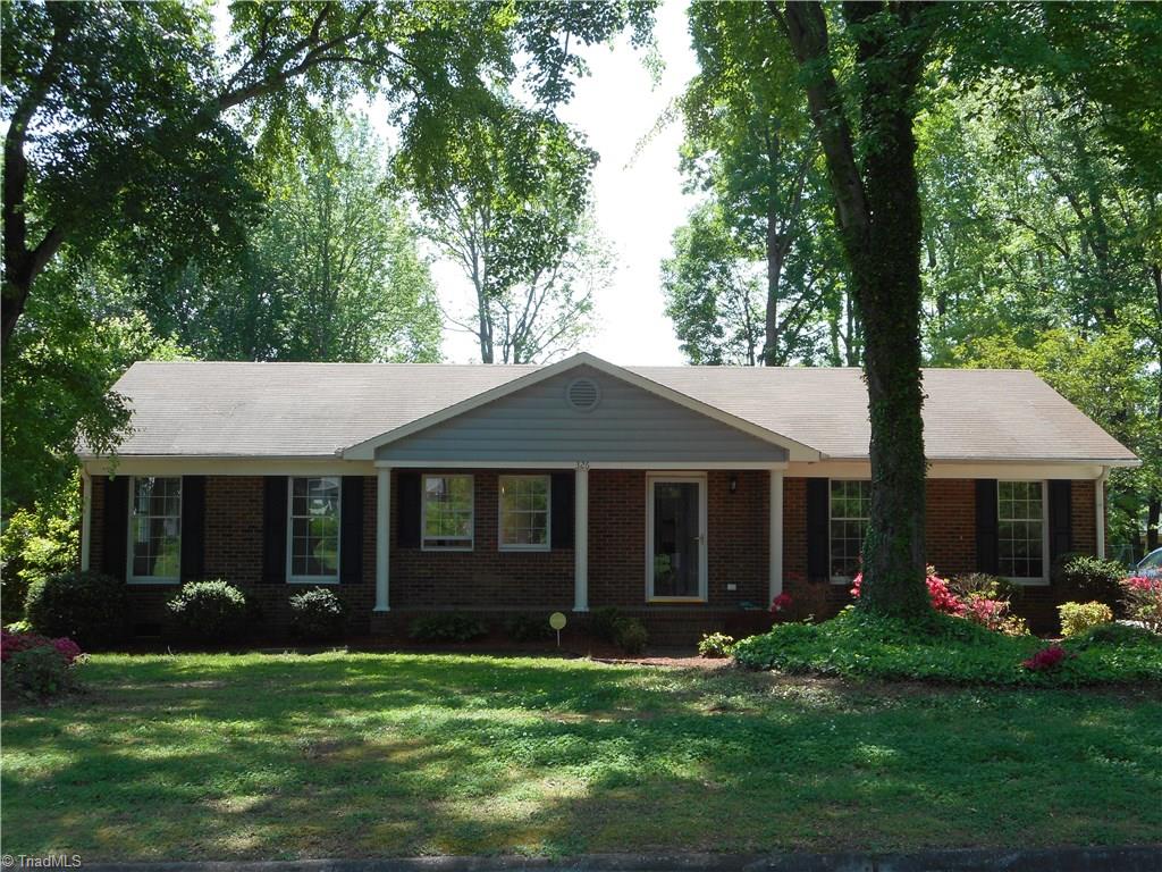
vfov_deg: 32.9
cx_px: 581
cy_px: 436
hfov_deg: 42.9
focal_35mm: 44
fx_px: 1477
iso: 80
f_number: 4.7
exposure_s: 1/125
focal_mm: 7.9
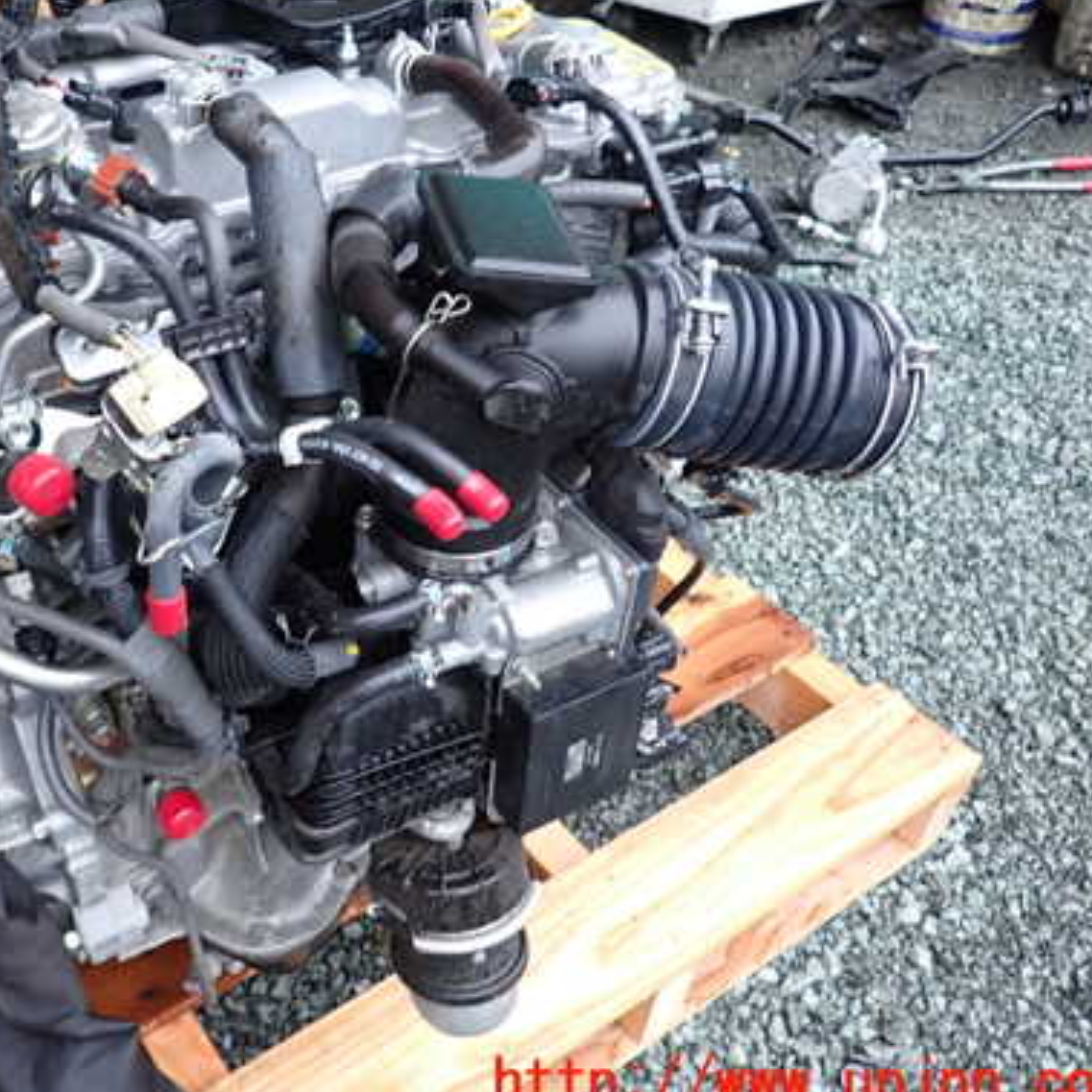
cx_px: 279
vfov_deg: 47.1
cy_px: 473
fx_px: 1249
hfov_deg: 45.7
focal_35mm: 35
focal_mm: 4.5
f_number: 2
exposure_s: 1/30
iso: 200
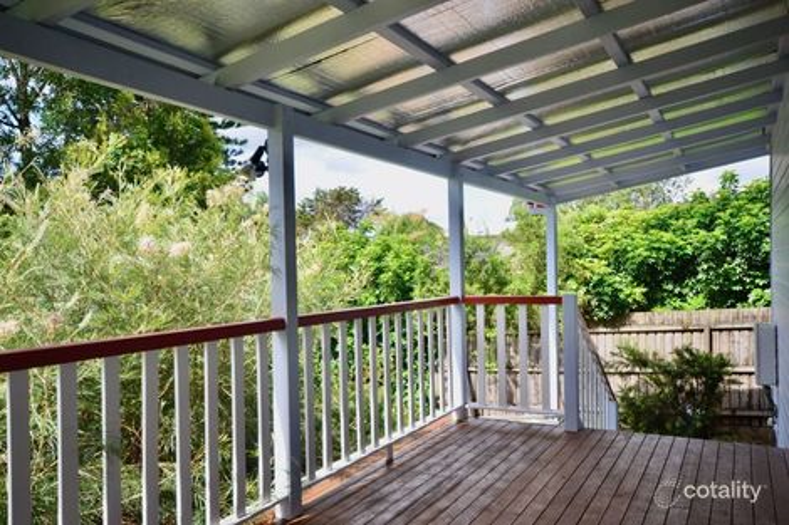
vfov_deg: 43.6
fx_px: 657
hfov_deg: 61.9
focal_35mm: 30
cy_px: 262
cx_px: 394
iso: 400
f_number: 10
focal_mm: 20
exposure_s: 1/200
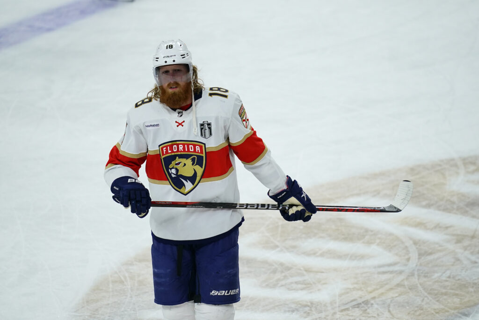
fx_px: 7984
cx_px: 240
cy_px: 160
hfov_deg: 3.4
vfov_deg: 2.3
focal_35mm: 600
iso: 2000
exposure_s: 1/2500
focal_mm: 400
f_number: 2.8
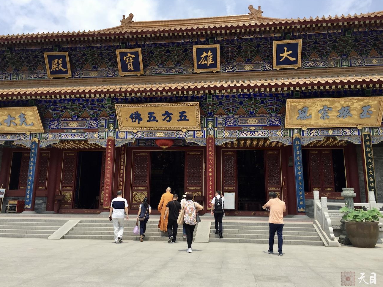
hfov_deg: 60.0
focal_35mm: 30
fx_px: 332
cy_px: 145
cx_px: 187
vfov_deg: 46.8
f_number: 2.2
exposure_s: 1/1412
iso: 32
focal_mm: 4.15
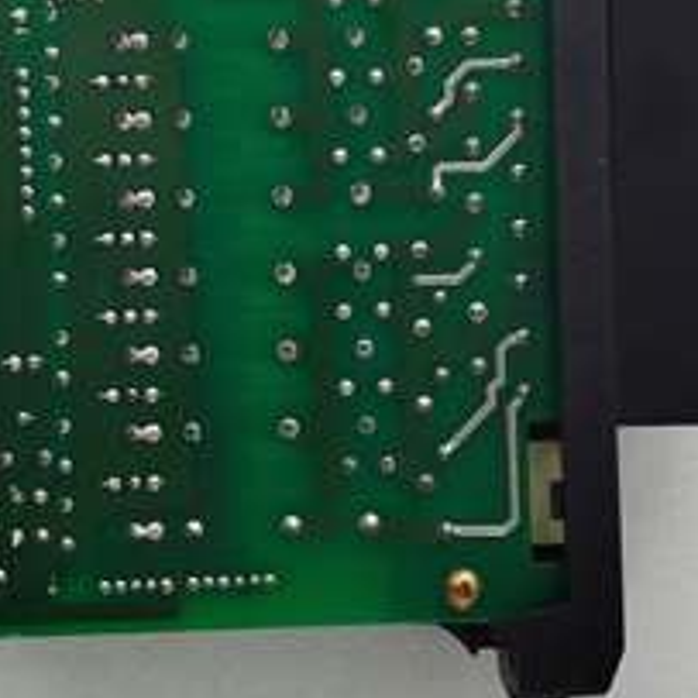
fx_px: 1551
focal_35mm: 68
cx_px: 364
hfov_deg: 25.4
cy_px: 272
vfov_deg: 25.3
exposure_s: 1/60
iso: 200
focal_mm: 4.75
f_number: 1.8
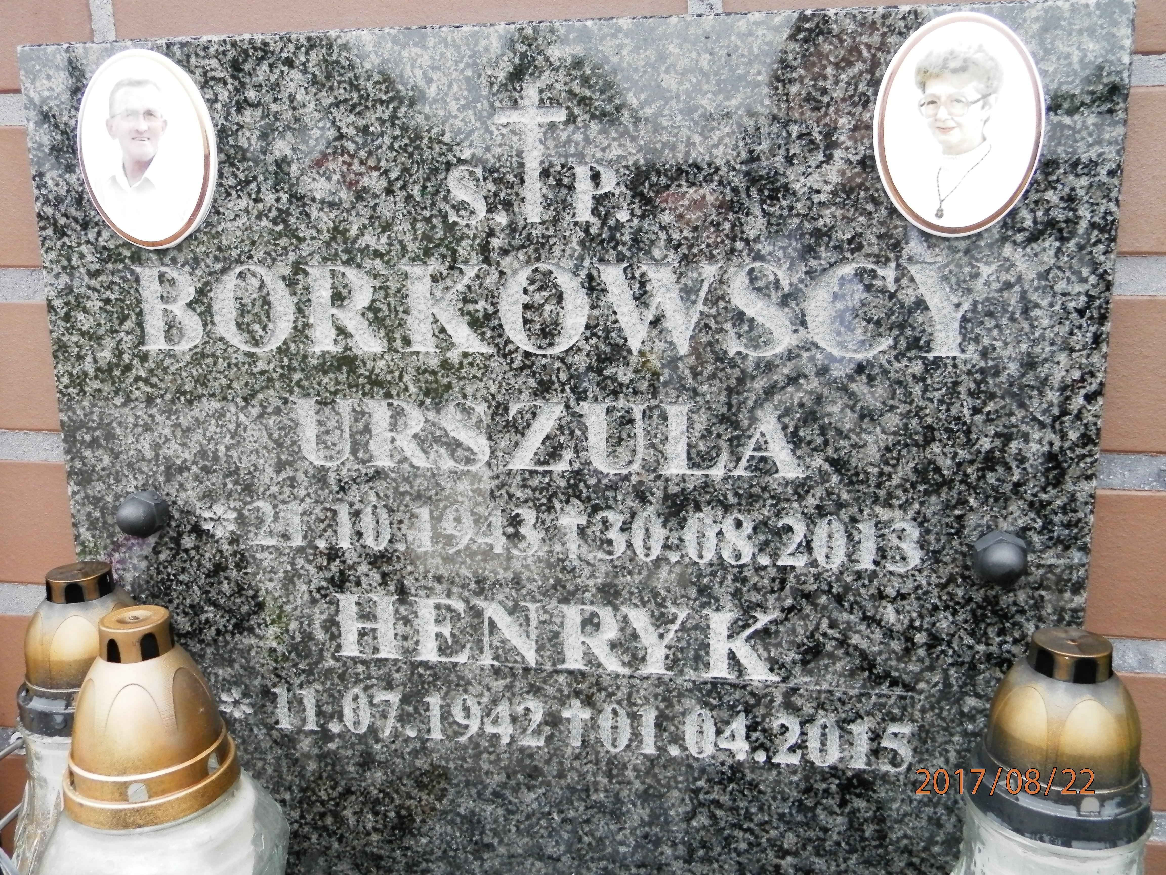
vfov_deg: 45.4
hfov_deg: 58.4
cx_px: 583
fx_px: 1044
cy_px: 438
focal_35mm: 31
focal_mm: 5.5
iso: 200
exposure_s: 1/50
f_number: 3.2
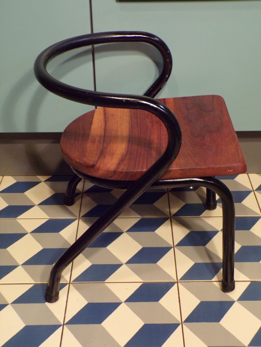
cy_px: 174
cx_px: 130
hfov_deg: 29.7
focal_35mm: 49
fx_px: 493
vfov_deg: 38.9
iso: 537
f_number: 3.5
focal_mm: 8.7
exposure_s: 1/17
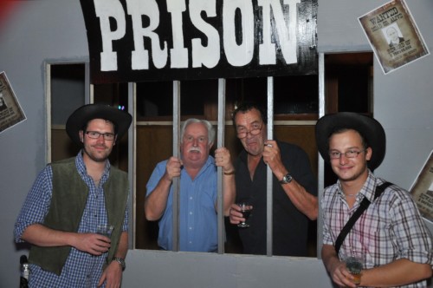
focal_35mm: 36
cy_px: 144
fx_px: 432
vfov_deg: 36.8
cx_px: 216
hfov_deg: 53.2
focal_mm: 24
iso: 800
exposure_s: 1/60
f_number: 4
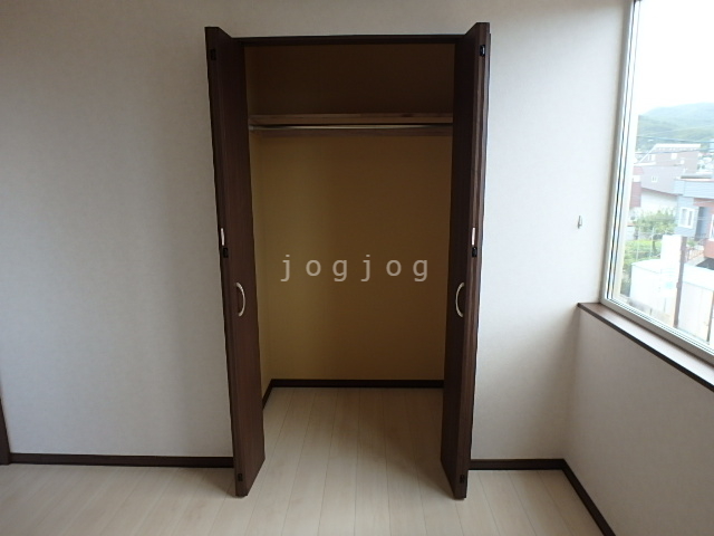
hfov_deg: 79.0
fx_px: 433
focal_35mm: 21
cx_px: 357
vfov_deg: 63.4
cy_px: 268
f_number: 3.5
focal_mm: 3.7
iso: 125
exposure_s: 1/60
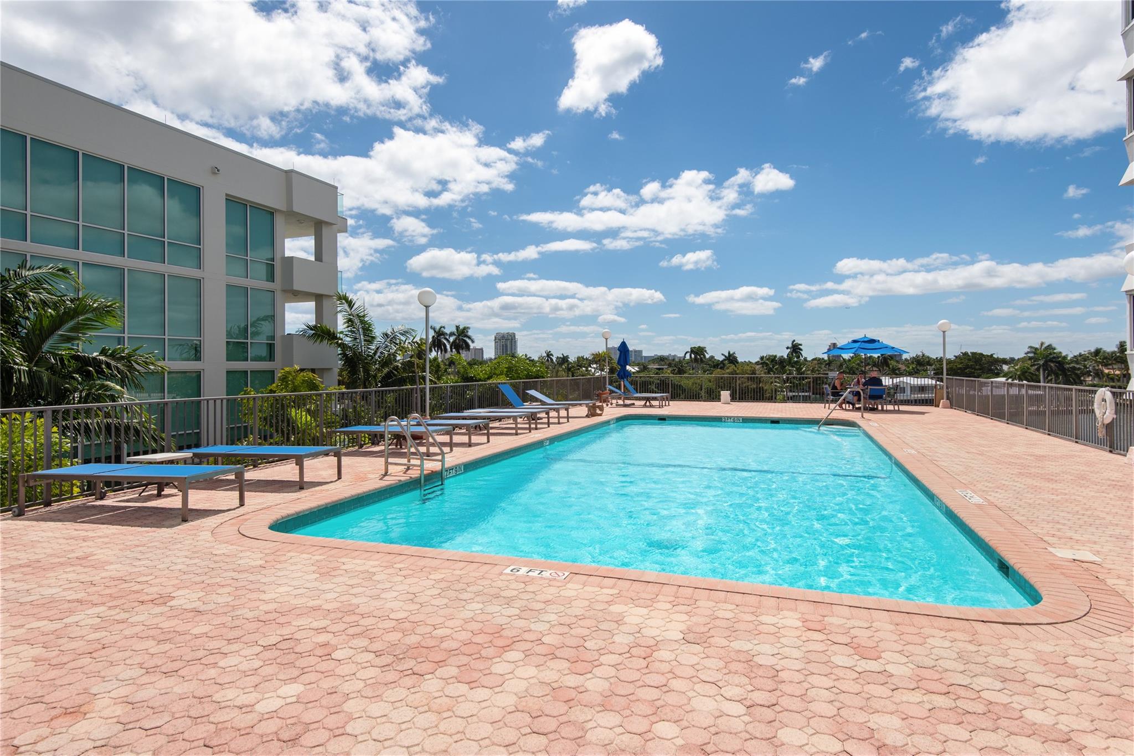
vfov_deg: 64.6
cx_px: 567
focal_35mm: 19
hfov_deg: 86.9
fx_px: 599
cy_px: 378
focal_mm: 19
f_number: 8
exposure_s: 1/1600
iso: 250
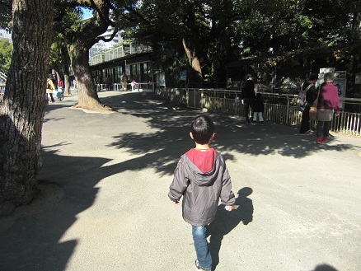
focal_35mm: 28
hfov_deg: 63.4
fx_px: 292
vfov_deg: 49.8
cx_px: 180
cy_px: 136
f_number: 2.6
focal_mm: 4.9
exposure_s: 1/500
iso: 50
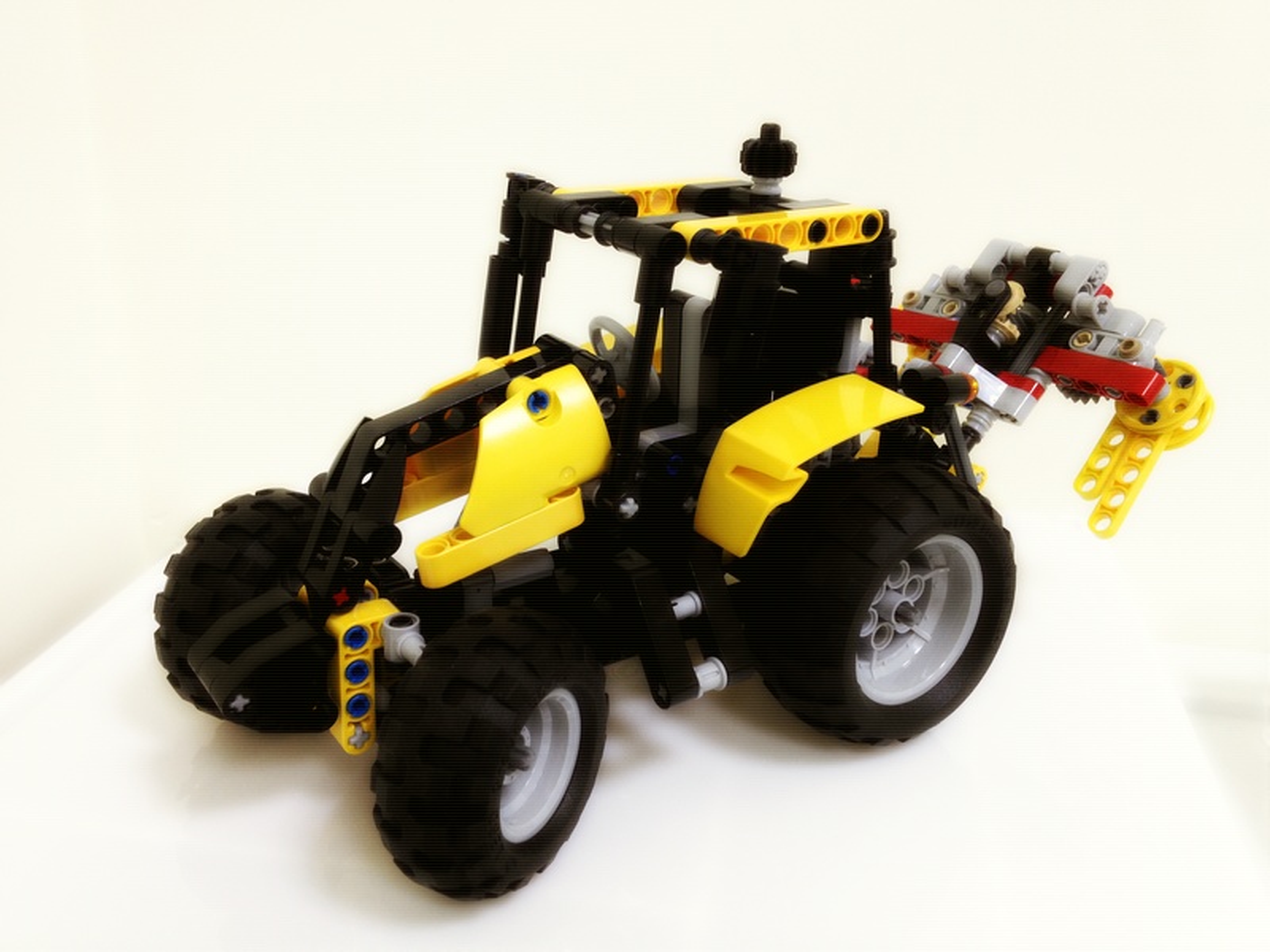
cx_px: 635
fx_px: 1284
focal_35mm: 35
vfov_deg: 40.7
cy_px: 476
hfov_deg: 52.6
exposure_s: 1/20
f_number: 2.4
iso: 100
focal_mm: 4.28
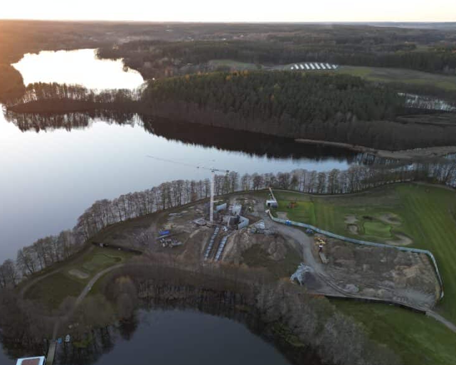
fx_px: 445
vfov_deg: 44.1
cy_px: 233
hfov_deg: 54.0
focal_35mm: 33
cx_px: 194
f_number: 1.7
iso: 100
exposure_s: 1/160
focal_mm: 6.72
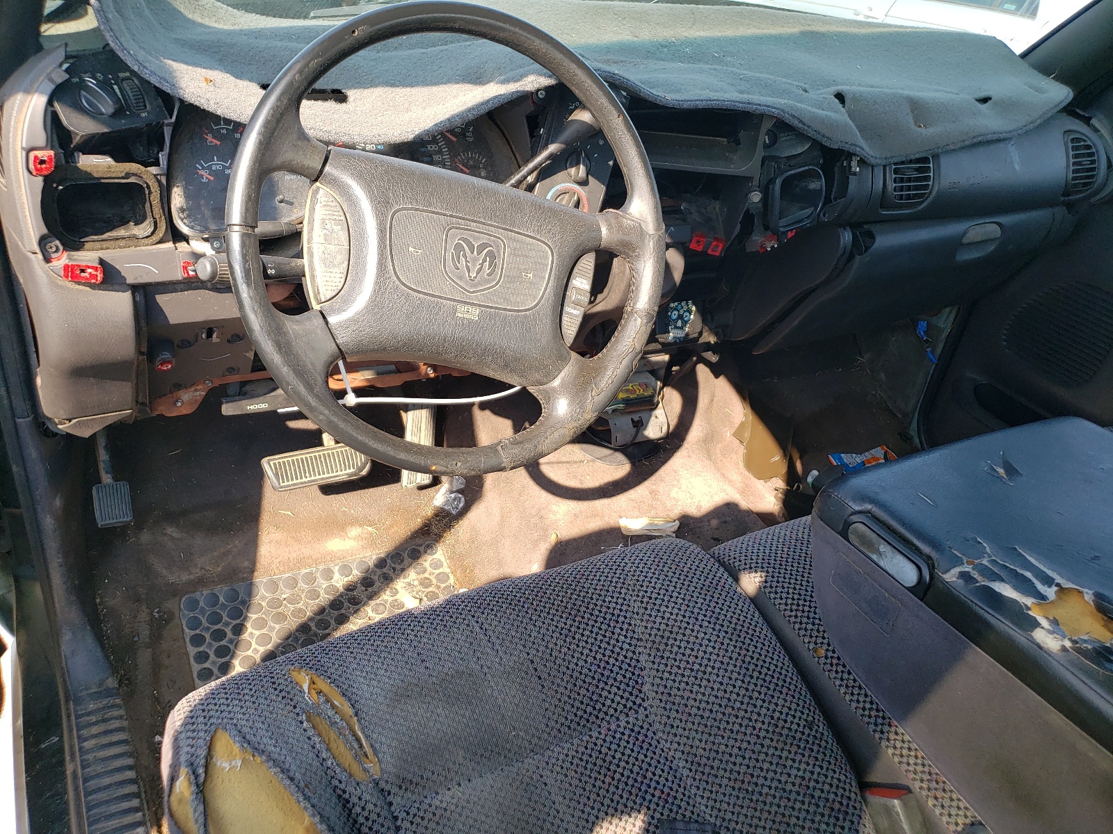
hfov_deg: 67.3
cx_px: 556
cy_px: 417
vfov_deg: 53.1
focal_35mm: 26
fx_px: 836
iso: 50
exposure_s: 1/455
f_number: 1.5
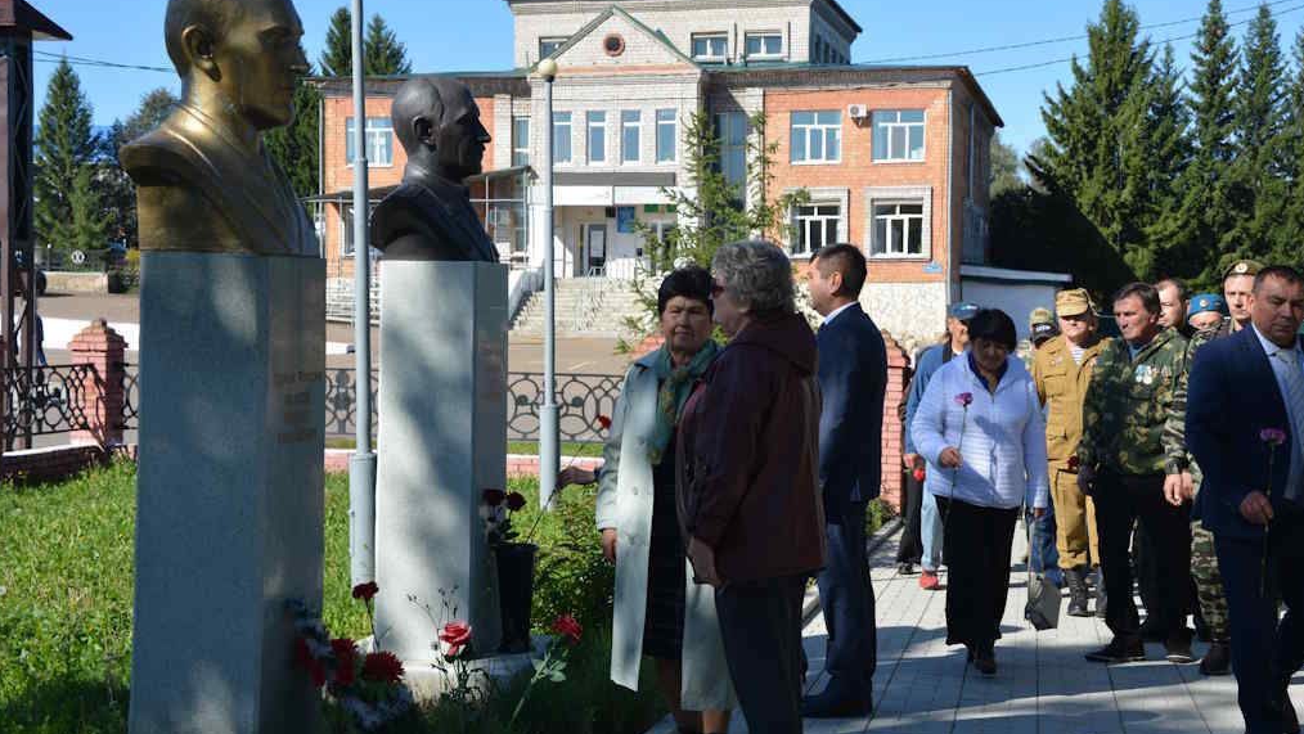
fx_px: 1921
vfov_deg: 21.6
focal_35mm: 56
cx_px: 655
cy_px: 337
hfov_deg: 37.5
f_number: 8
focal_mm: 35
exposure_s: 1/250
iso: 125
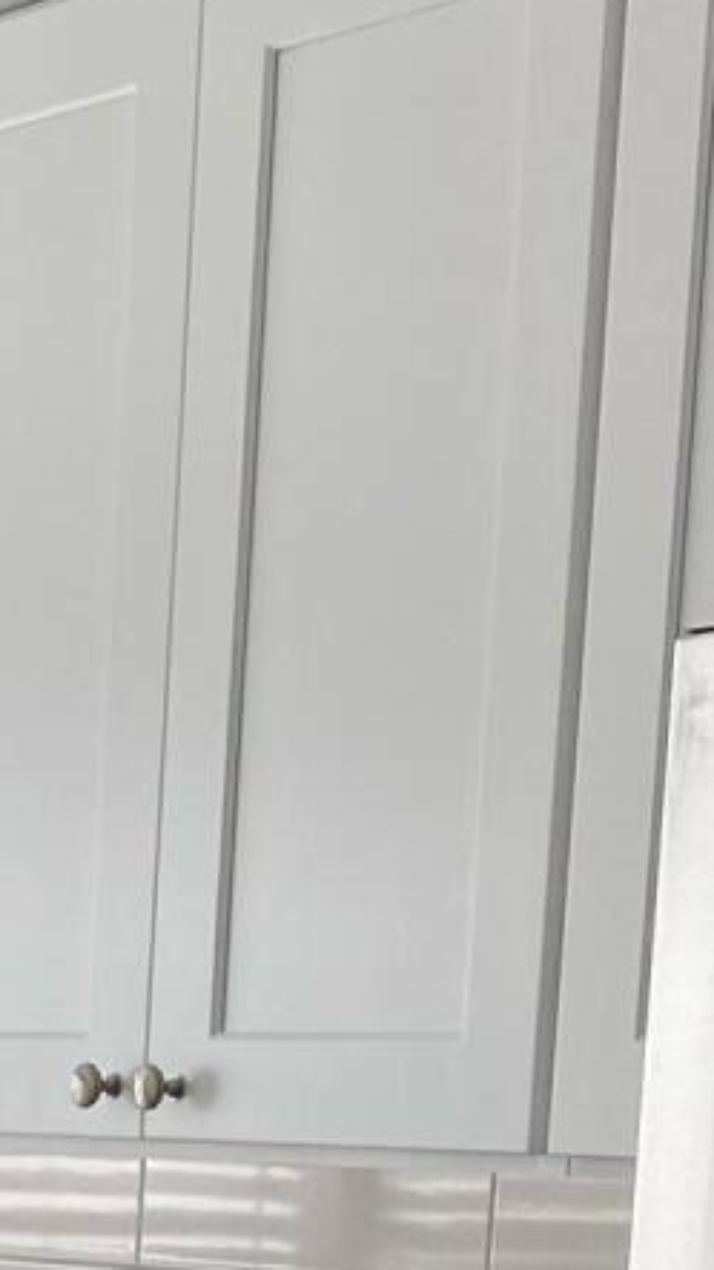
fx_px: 4311
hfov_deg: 9.2
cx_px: -422
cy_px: 1815
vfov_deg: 15.6
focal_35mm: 128
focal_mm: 4.25
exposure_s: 1/568
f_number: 1.8
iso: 32
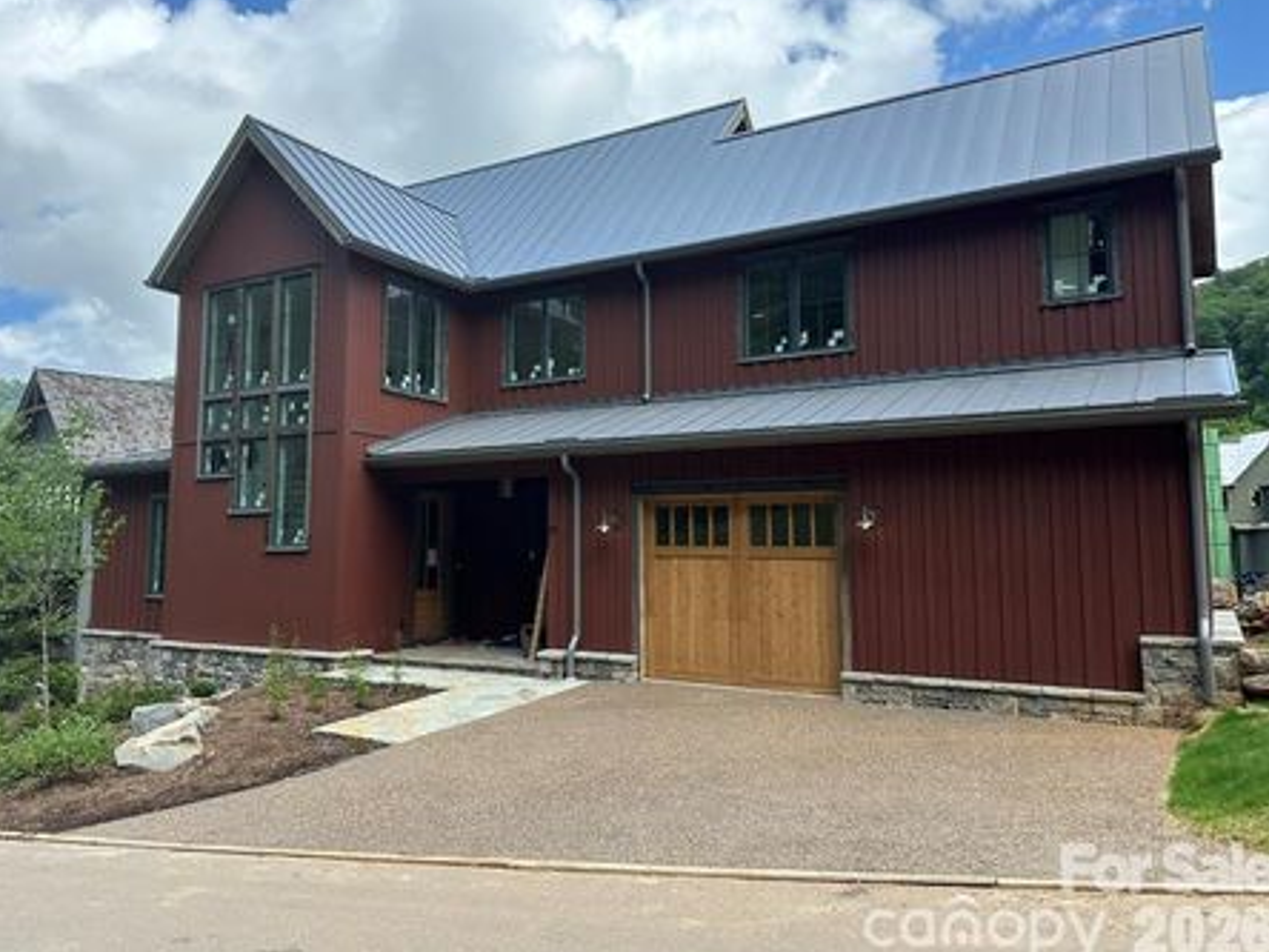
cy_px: 445
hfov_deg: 65.2
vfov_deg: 51.3
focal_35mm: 27
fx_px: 990
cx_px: 569
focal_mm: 6.86
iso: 80
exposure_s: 1/2591
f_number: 1.78
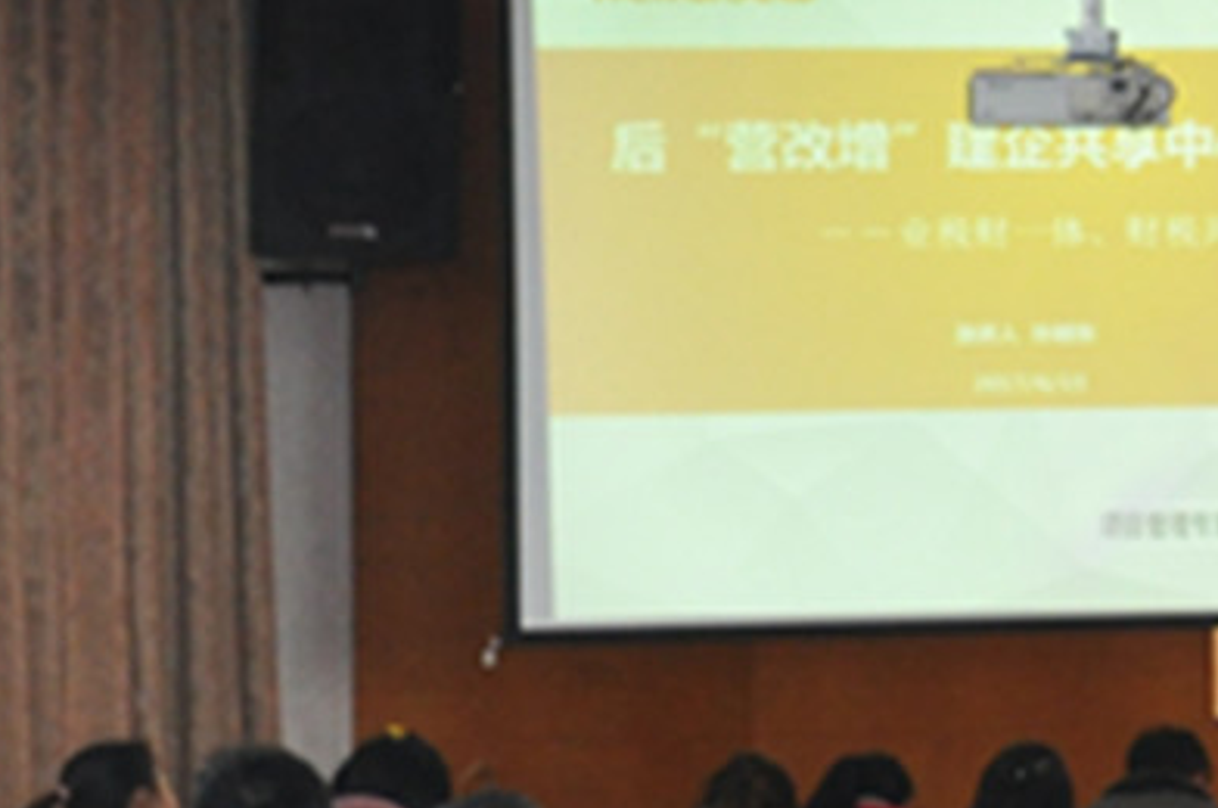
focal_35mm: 199
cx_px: 3064
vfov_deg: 6.9
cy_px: 367
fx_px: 6722
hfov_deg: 9.1
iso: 800
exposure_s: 1/80
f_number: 4
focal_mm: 26
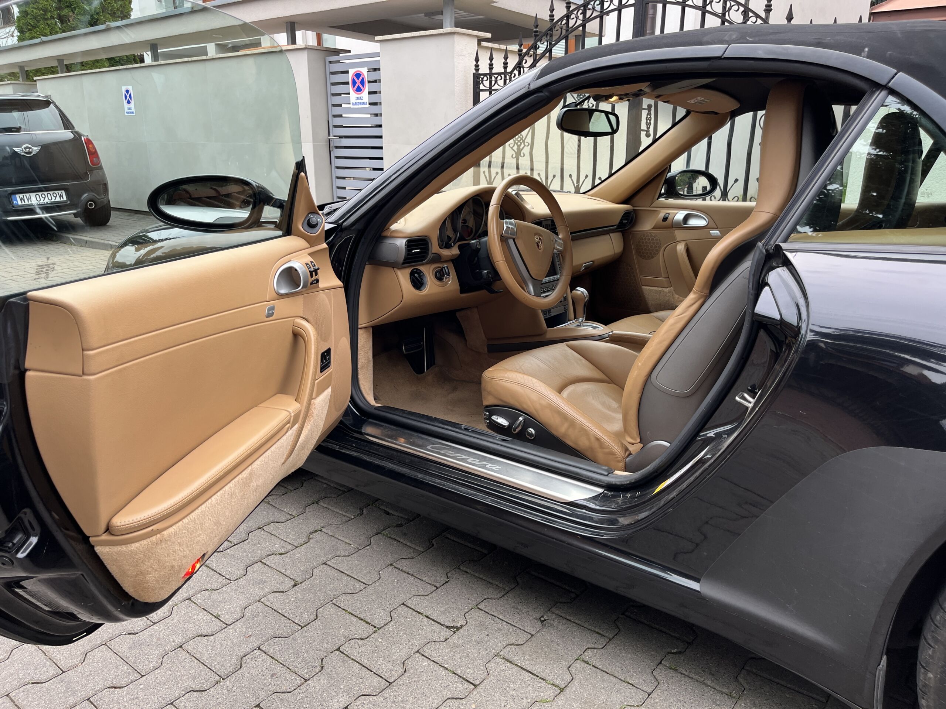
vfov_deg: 53.1
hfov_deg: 67.3
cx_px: 473
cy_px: 354
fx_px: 711
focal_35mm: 26
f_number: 1.6
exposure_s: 1/598
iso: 50
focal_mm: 5.1
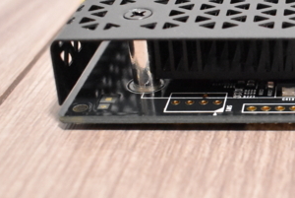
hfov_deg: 20.0
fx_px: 788
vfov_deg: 14.3
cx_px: 343
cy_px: 92
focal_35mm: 96
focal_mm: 24
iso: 8000
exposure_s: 1/60
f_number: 4.5
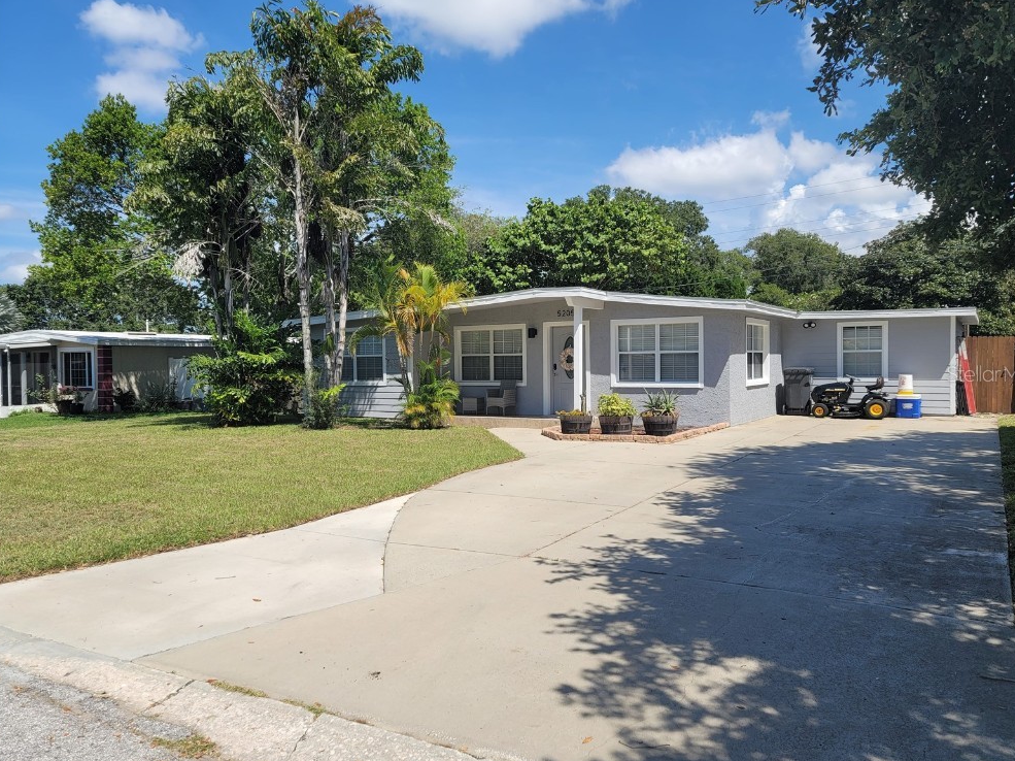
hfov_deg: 67.3
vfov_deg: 53.0
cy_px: 373
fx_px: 762
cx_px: 516
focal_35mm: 26
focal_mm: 7
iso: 20
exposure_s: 1/1024
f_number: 1.8
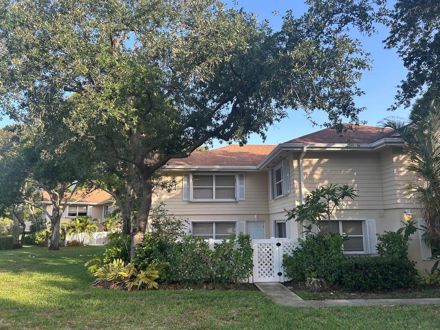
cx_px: 220
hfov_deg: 67.3
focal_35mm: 26
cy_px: 165
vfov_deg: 53.1
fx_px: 330
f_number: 1.5
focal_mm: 5.7
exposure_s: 1/555
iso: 50
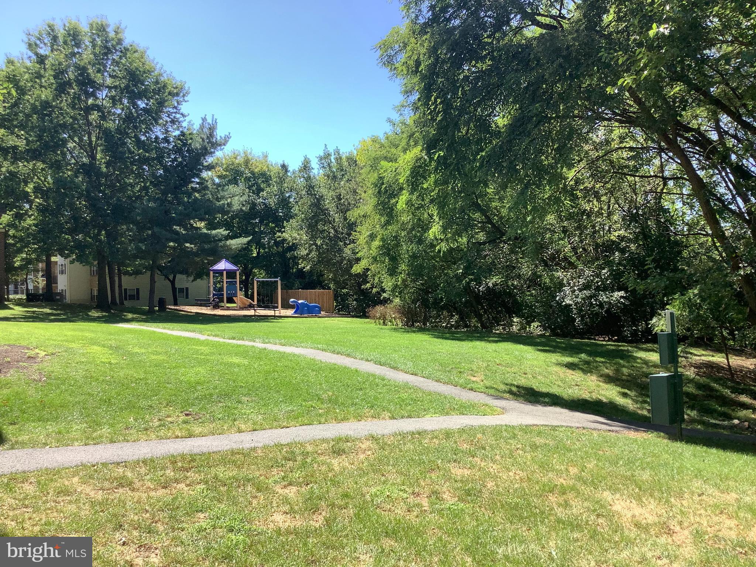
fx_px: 677
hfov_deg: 58.4
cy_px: 284
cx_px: 378
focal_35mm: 31
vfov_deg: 45.4
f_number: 2.4
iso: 25
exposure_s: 1/574
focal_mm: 3.3
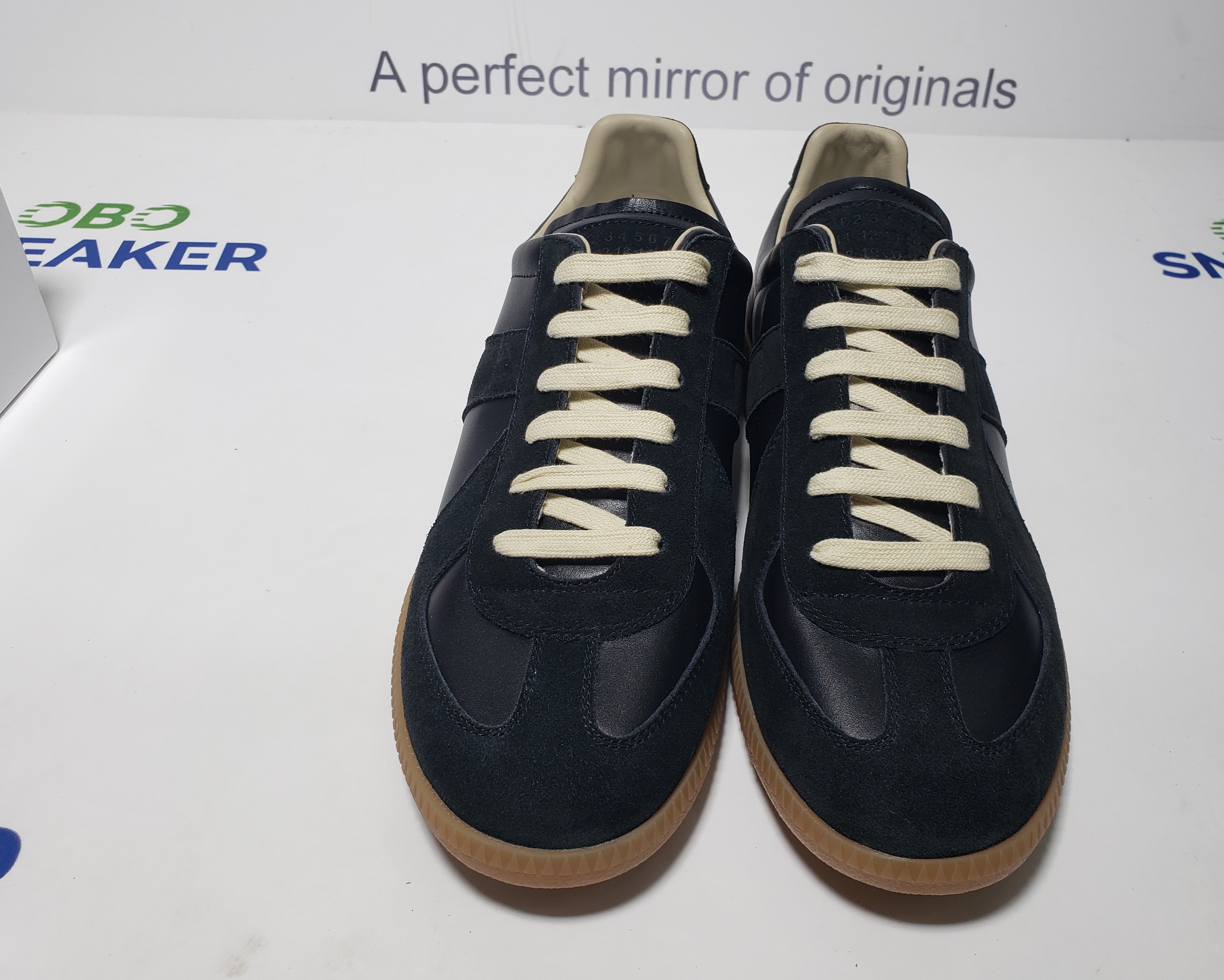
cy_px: 478
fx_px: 1014
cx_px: 653
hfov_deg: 62.1
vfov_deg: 51.5
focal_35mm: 28
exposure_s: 1/204
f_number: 2.4
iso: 50
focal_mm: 4.3
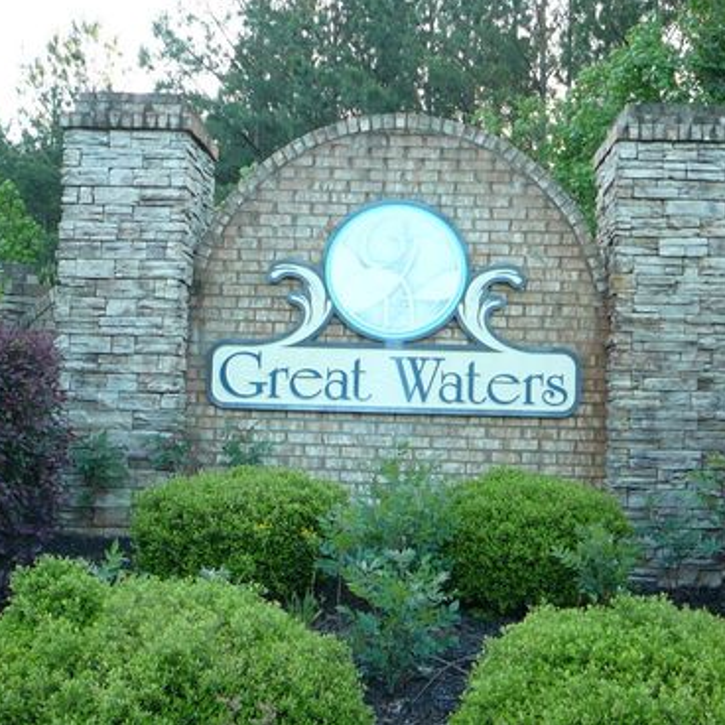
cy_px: 362
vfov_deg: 40.0
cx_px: 402
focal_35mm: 42
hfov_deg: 40.0
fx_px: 995
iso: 80
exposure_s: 1/50
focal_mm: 5.2
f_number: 2.8
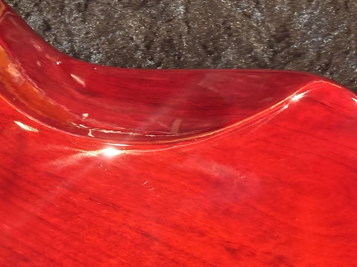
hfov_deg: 13.5
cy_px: 247
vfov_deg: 10.2
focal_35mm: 144
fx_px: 1485
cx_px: 0
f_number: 1.6
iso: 320
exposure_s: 1/24
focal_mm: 5.96
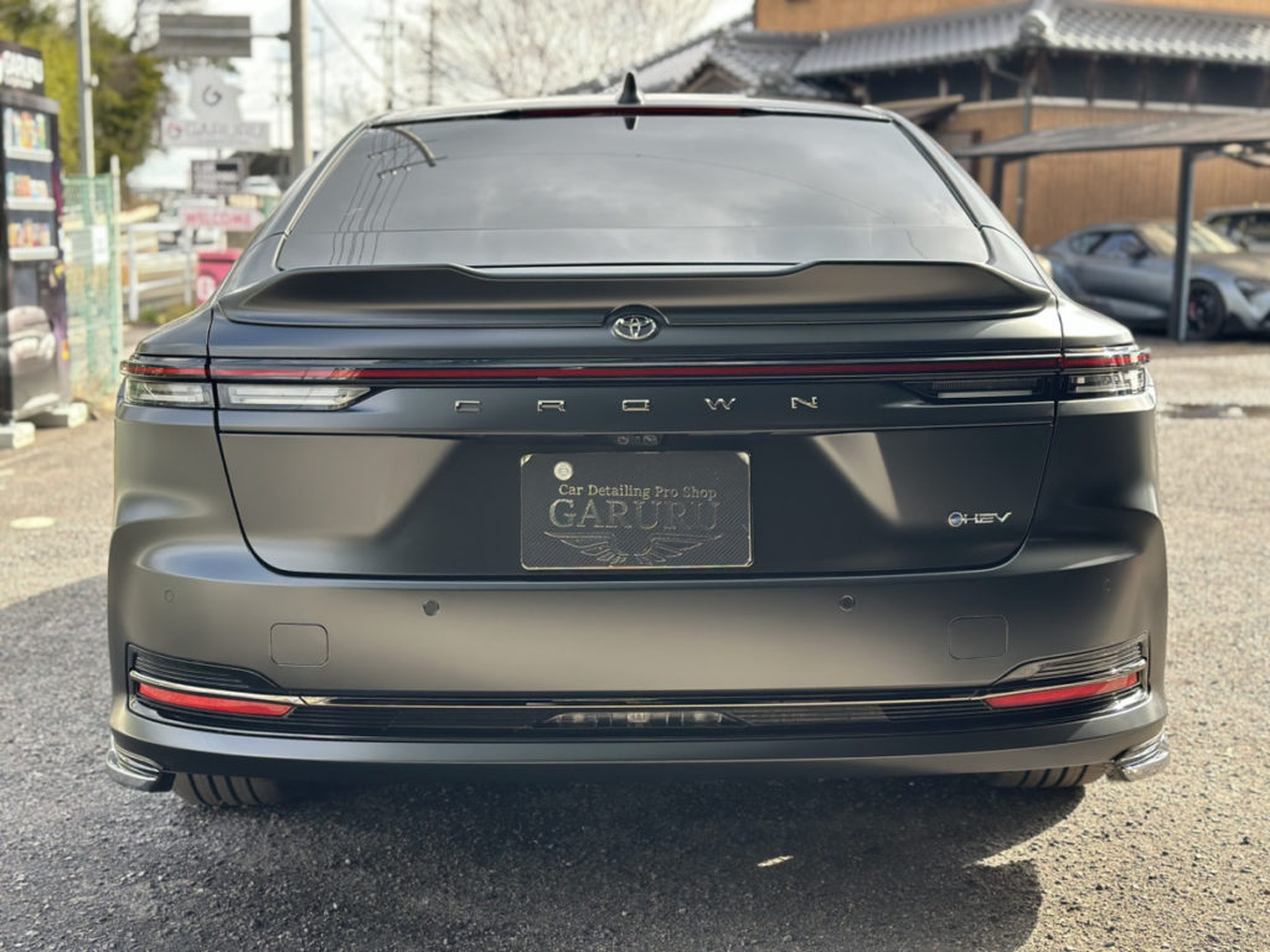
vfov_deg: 30.3
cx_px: 635
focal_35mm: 48
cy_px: 476
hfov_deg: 39.7
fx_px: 1761
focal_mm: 6.86
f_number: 1.78
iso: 80
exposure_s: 1/785
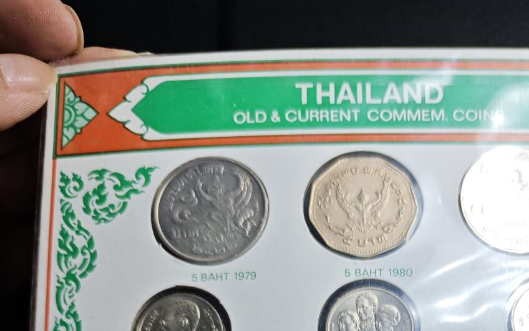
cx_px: 386
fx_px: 779
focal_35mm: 54
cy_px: 515
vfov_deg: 20.2
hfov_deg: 36.8
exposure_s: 1/106
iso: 50
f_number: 1.6
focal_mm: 5.84
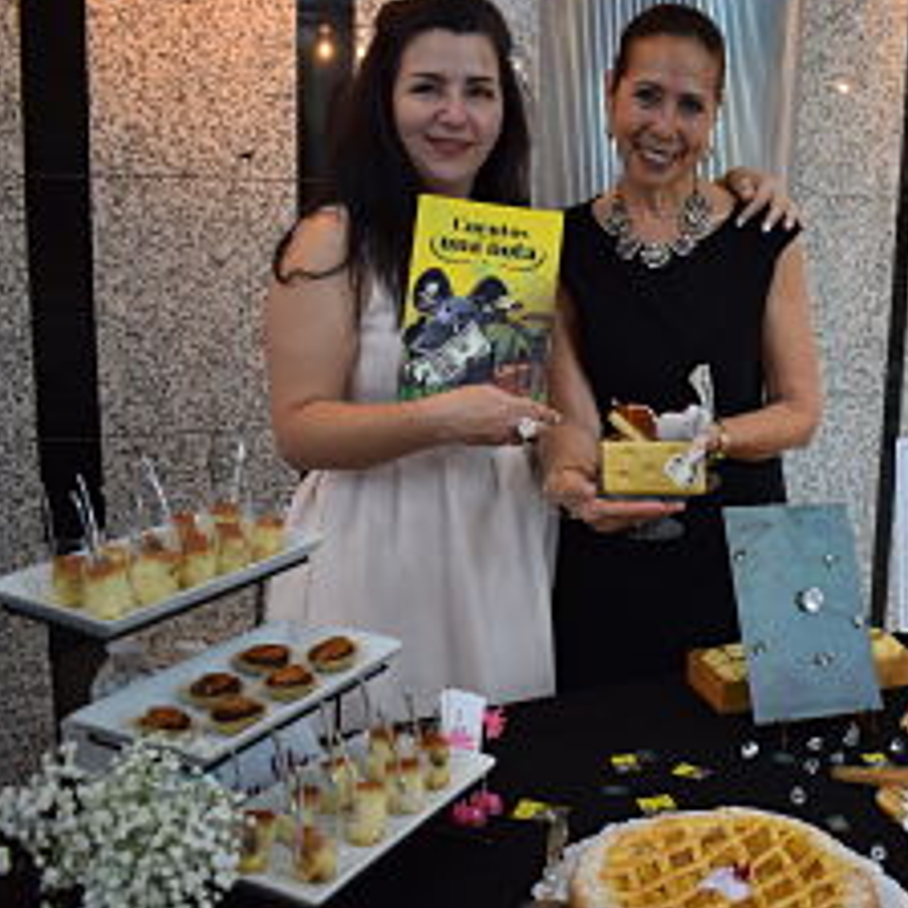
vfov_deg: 40.9
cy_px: 448
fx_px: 1217
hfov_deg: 39.7
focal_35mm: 41
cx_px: 693
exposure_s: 1/60
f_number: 4
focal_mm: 18
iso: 800
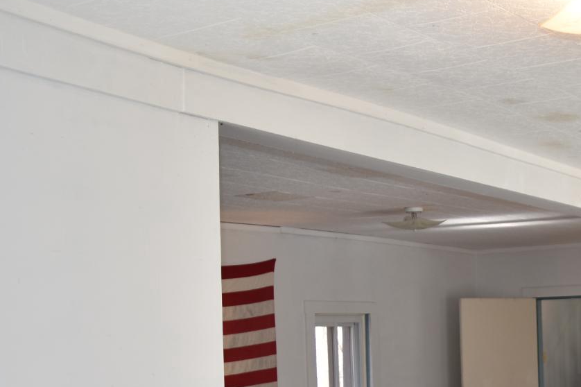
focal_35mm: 66
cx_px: 638
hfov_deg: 27.9
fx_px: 1065
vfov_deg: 19.9
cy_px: 396
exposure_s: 1/40
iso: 110
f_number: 3.5
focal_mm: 18
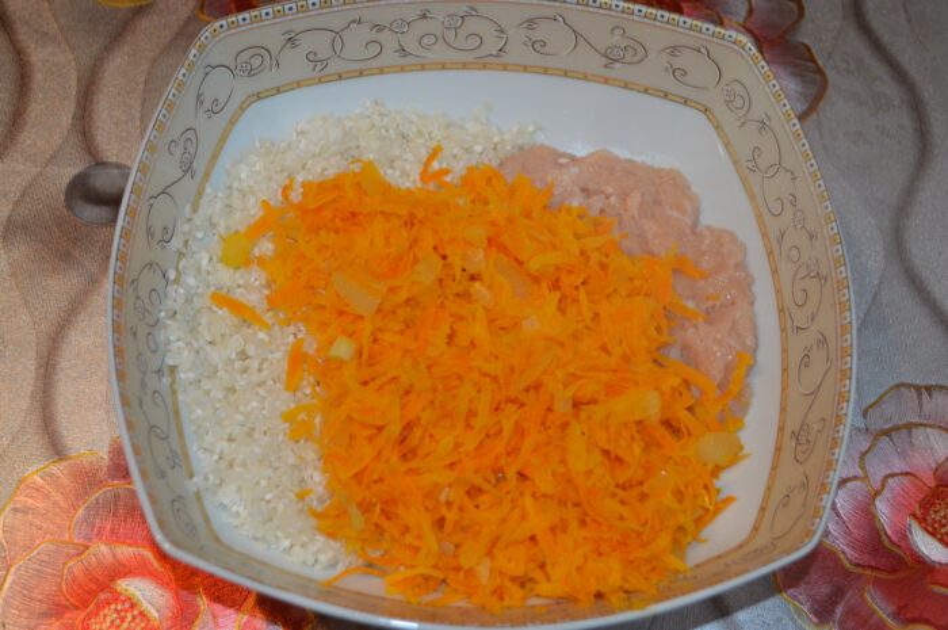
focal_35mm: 52
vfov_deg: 25.7
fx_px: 1381
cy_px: 315
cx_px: 474
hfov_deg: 37.9
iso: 1100
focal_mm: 35
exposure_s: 1/60
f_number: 5
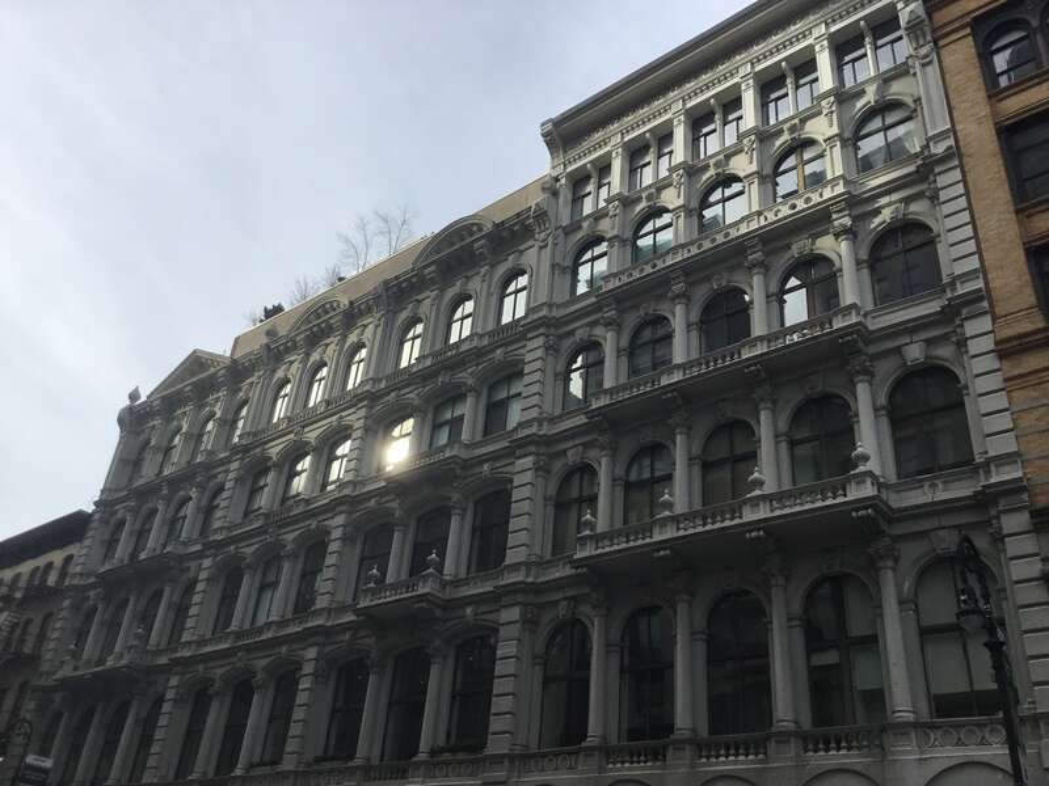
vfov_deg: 45.4
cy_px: 393
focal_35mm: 31
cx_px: 524
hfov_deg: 58.4
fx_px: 939
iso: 25
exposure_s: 1/1335
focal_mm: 3.3
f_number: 2.4
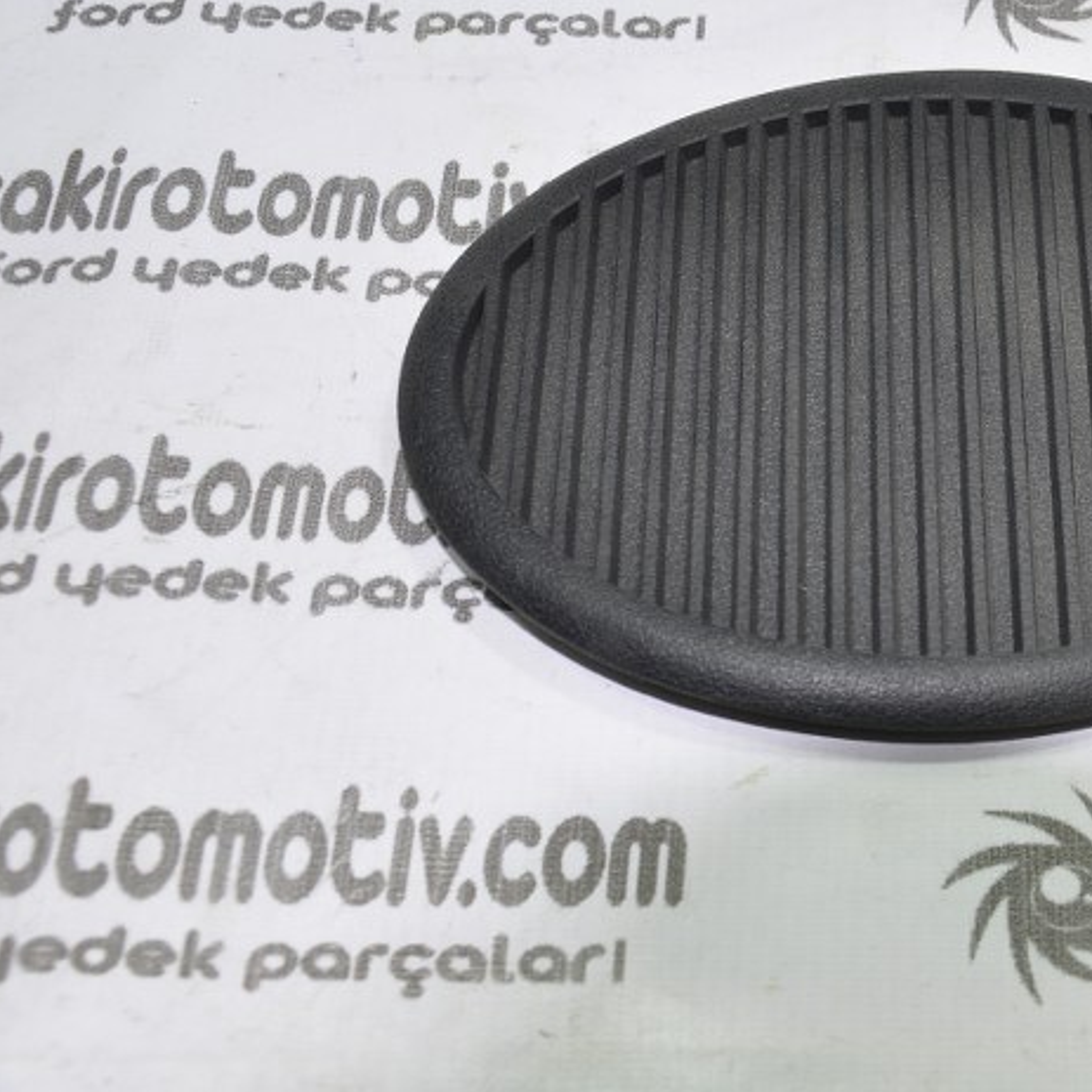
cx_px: 962
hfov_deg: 26.9
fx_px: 2207
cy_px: 439
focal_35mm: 62
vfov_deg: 27.7
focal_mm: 25
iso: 200
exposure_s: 1/40
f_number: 5
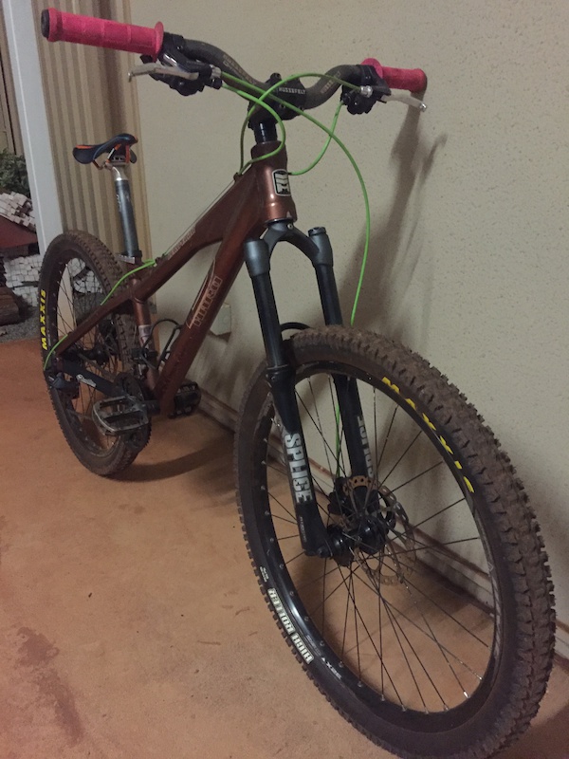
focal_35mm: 29
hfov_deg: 48.2
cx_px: 284
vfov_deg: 61.7
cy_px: 380
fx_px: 636
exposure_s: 1/17
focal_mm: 4.15
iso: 800
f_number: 2.2
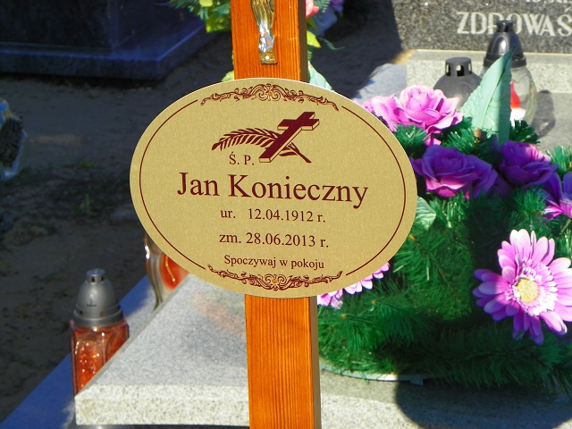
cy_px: 214
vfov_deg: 10.0
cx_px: 286
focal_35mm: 148
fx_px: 2446
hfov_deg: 13.3
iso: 64
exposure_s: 1/250
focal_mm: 26.4
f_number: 4.5
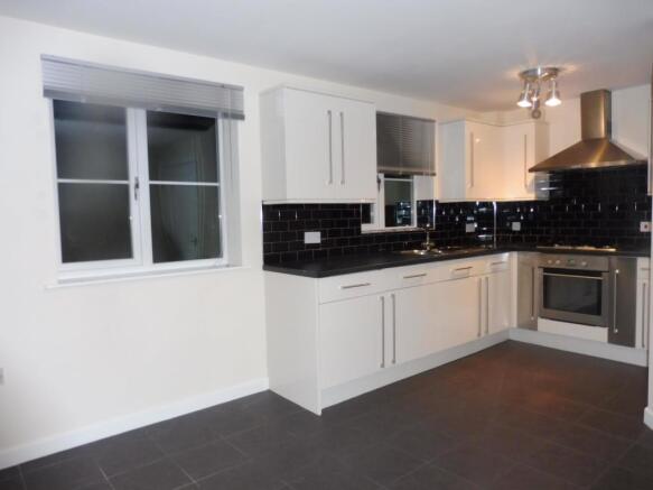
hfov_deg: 71.6
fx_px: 453
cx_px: 326
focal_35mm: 24
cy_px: 245
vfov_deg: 56.8
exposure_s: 1/60
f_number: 3.3
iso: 400
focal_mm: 4.3
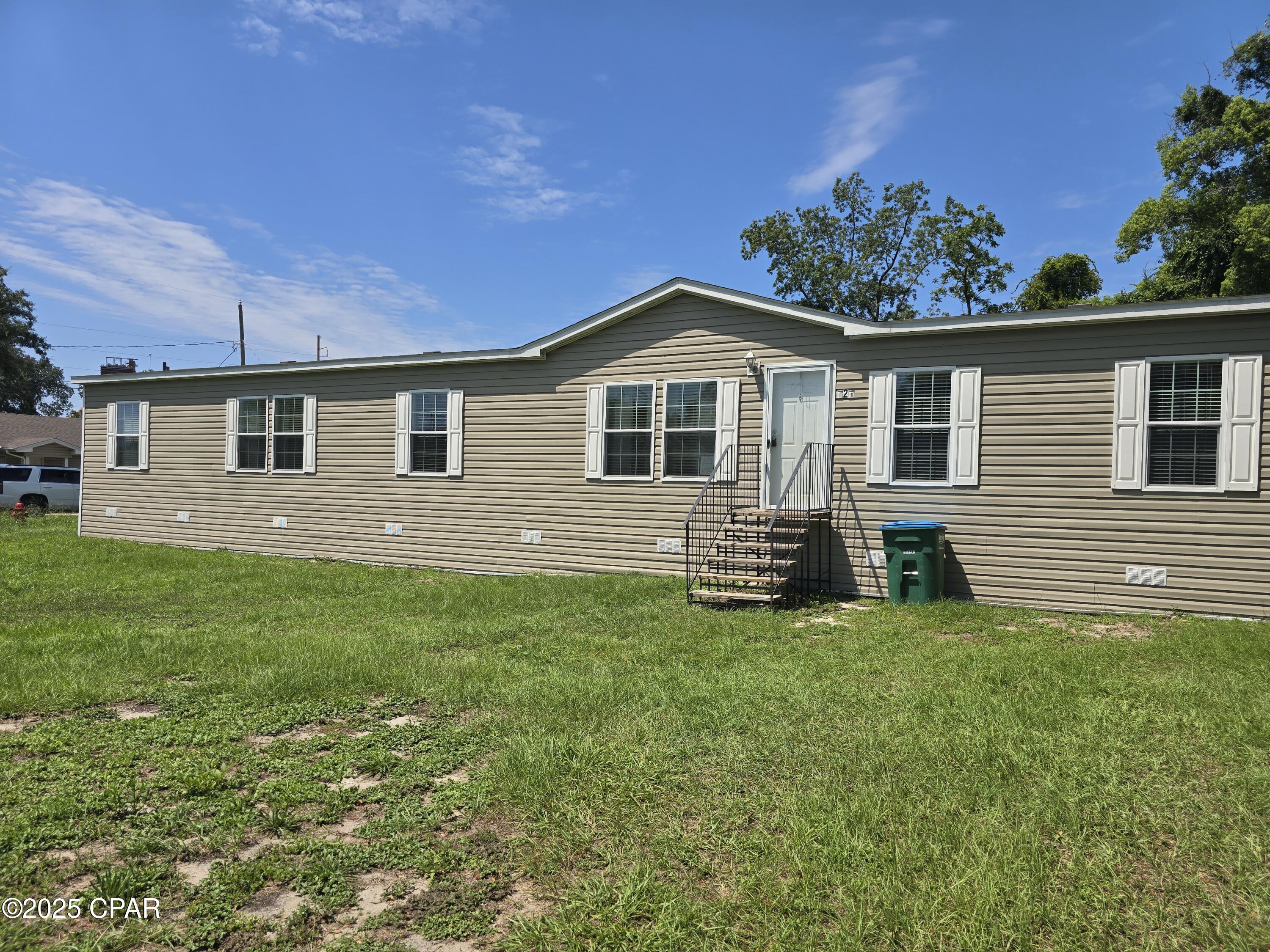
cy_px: 476
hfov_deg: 73.9
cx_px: 635
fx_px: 844
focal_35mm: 23
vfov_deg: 58.9
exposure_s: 1/1218
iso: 12
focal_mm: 6.3
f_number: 1.7
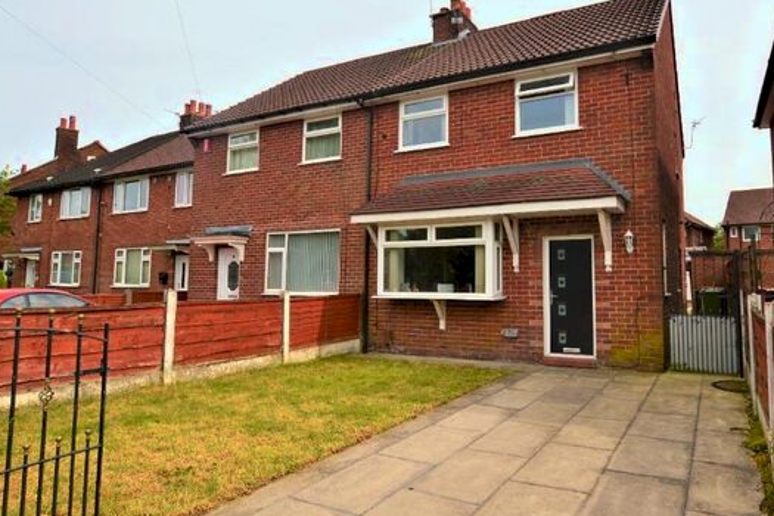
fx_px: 430
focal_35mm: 20
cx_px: 494
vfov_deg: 61.8
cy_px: 236
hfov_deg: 82.0
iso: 100
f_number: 8
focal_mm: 10
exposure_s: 1/200
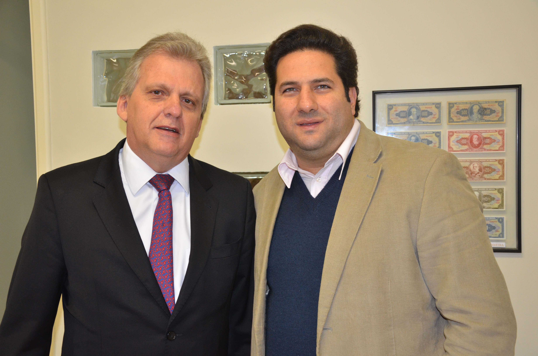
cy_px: 178
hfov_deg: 46.5
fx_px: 626
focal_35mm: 42
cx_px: 269
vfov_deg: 31.8
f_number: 5
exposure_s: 1/60
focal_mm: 28
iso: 1000
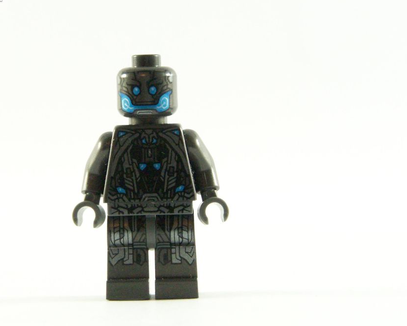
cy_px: 161
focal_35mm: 127
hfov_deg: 15.1
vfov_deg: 12.2
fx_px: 1530
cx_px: 157
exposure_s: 1/60
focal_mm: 17.5
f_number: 4
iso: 400
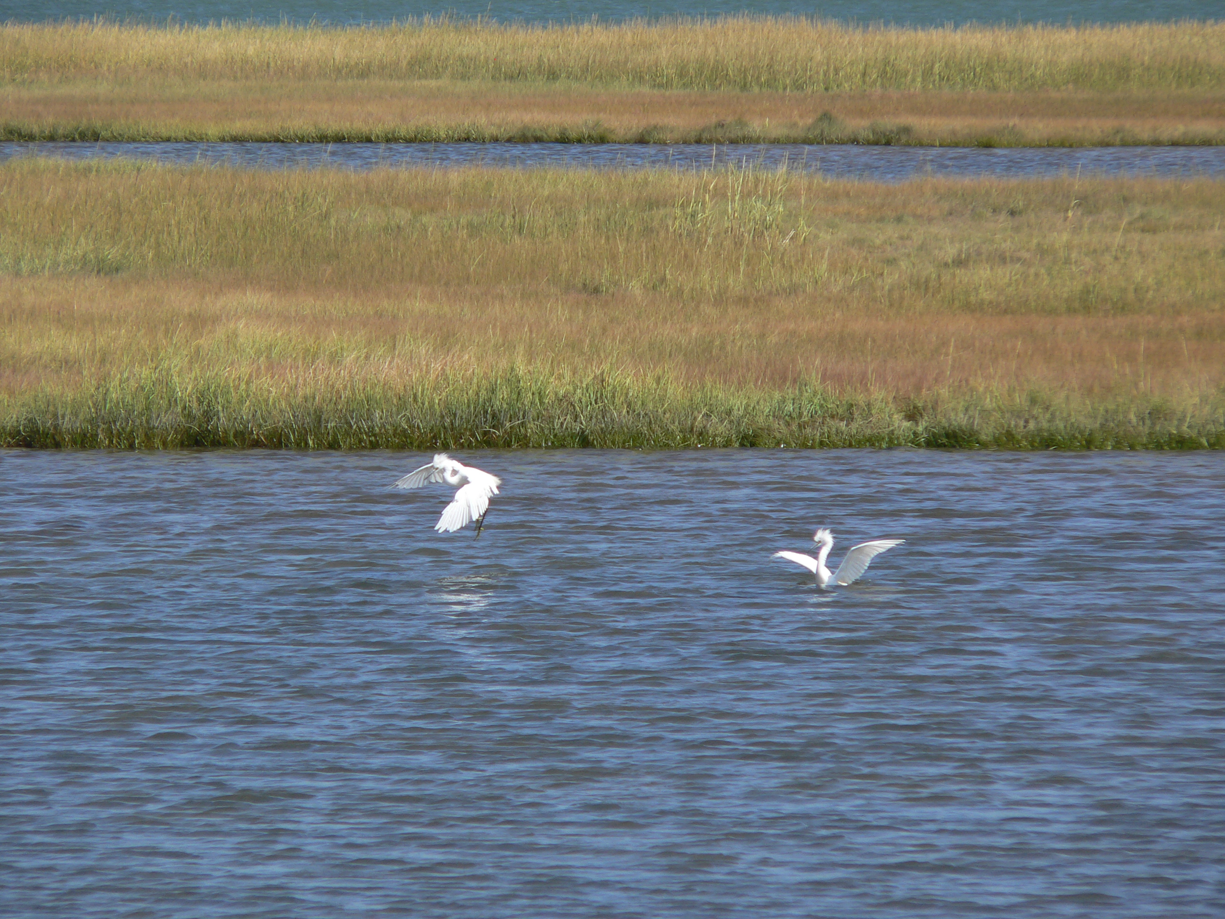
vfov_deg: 3.4
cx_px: 612
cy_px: 460
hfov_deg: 4.6
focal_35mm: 432
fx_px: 15288
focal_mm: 72
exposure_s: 1/640
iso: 80
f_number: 4
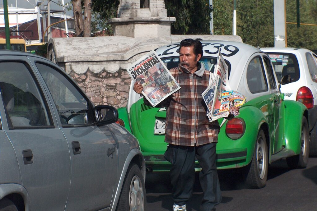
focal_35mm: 166
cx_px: 159
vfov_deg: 8.3
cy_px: 99
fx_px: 1461
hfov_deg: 12.4
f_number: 5.09
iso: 200
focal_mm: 32.67
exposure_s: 1/943
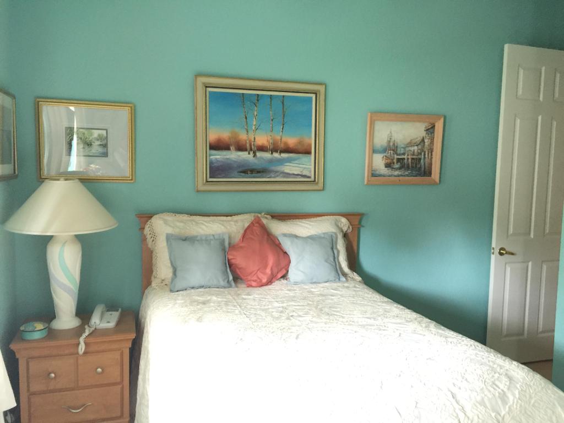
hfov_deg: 61.7
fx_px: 472
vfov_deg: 48.2
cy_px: 212
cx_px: 282
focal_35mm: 29
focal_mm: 4.15
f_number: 2.2
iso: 80
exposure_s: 1/4
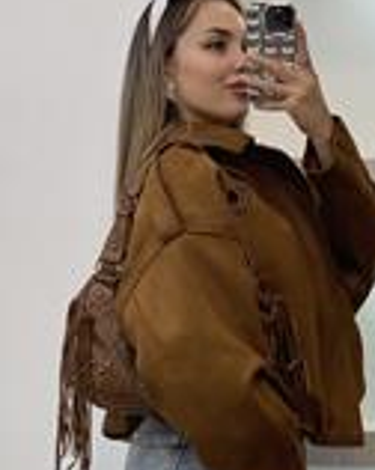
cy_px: 498
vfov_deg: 14.2
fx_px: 1849
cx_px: 244
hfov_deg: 11.6
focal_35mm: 133
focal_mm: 6
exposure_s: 1/100
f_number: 2
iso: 80
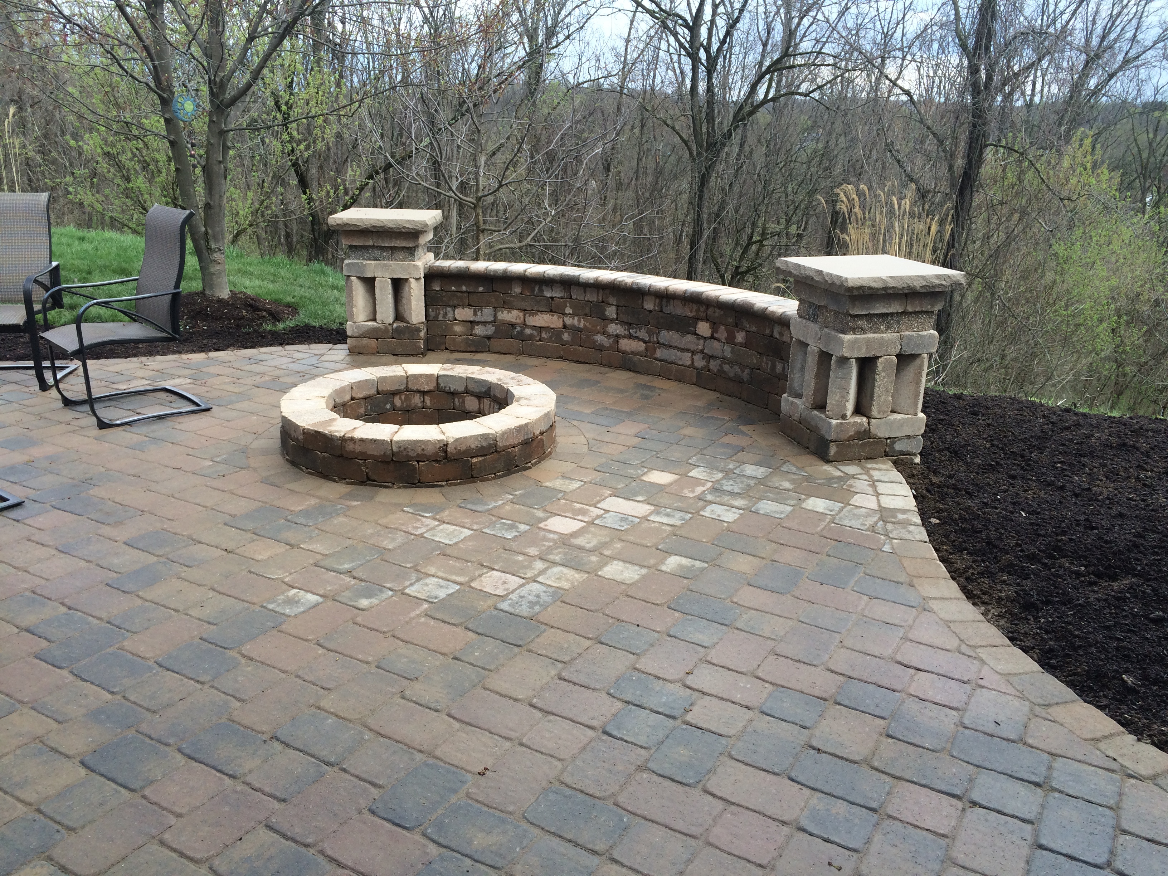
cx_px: 584
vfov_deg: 48.2
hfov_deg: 61.7
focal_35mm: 29
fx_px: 979
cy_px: 438
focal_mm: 4.15
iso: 32
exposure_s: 1/631
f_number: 2.2
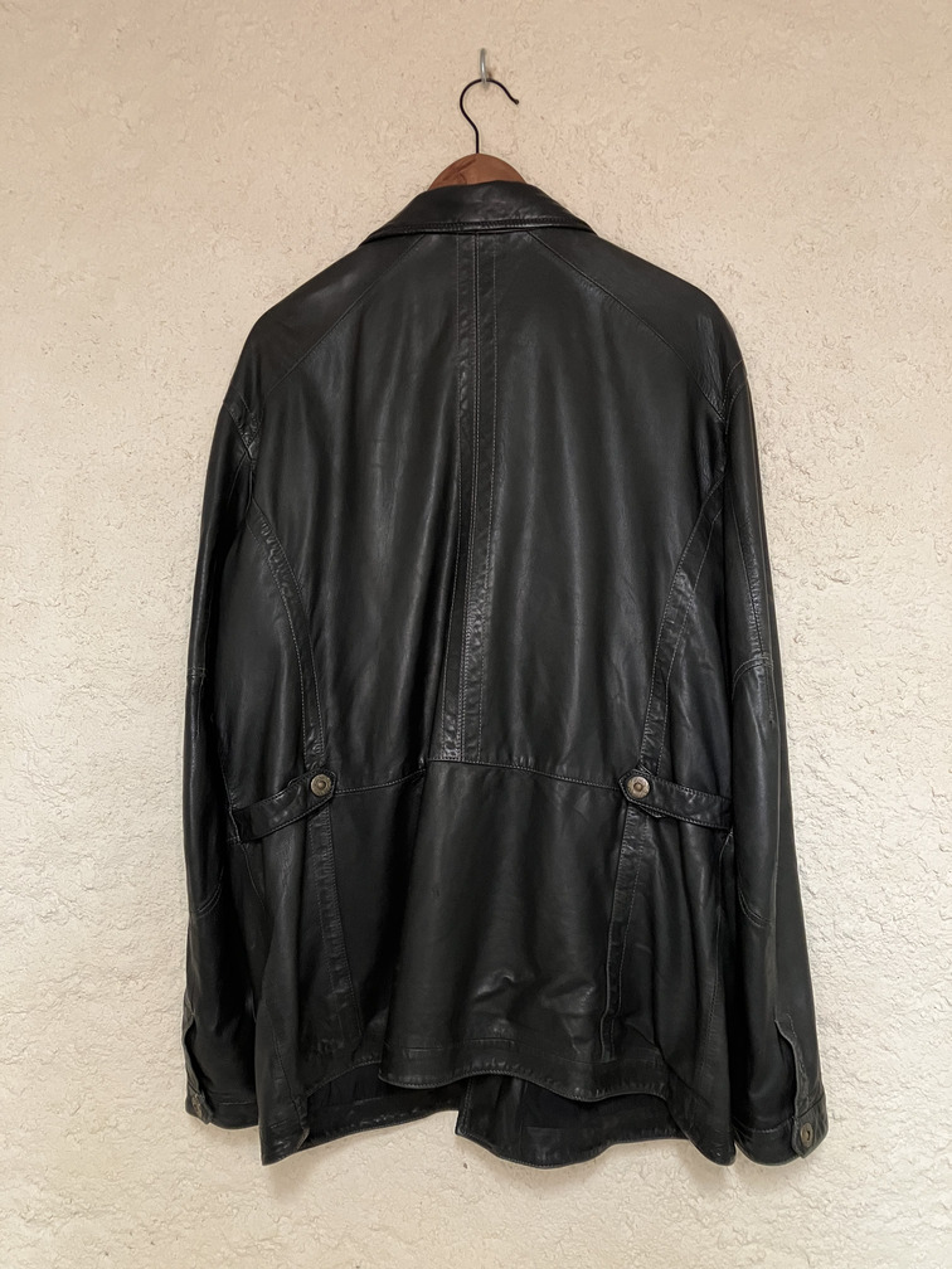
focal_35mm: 28
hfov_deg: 49.7
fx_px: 1027
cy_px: 634
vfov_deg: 63.4
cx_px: 476
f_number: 1.8
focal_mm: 3.99
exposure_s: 1/33
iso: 250
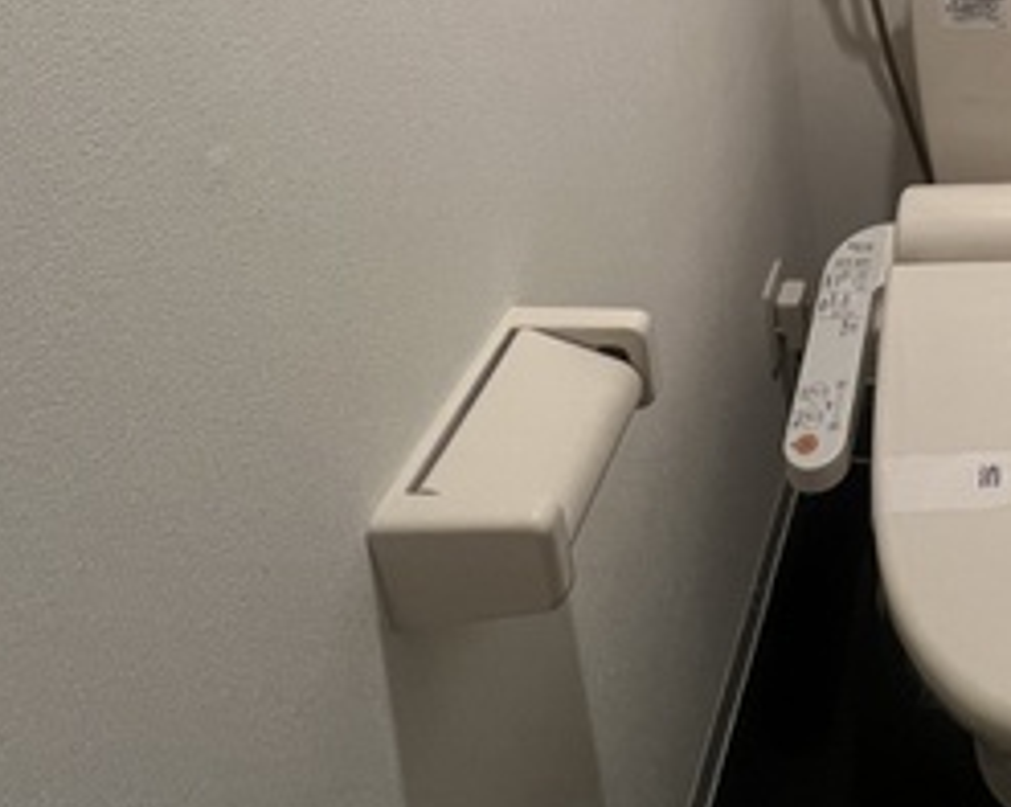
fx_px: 1076
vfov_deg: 33.0
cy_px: -182
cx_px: 1113
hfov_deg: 40.5
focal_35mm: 36
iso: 200
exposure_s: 1/50
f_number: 1.8
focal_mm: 1.57
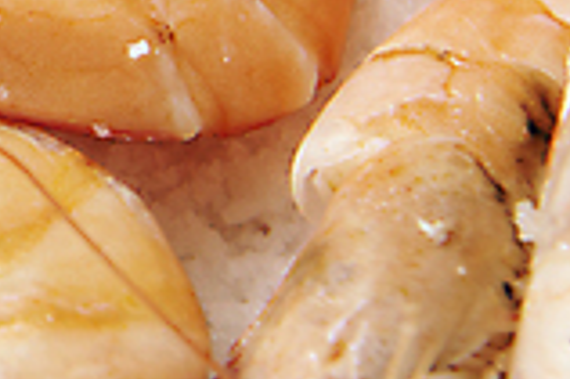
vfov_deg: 6.0
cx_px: -440
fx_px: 3606
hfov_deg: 8.7
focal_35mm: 228
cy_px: -79
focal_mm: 60
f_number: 8
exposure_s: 1/125
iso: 31
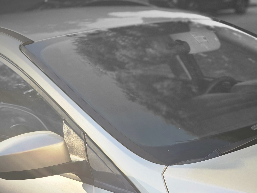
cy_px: 240
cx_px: 317
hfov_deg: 27.1
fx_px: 460
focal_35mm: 62
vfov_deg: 21.7
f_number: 1.7
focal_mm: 6.3
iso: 12
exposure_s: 1/183
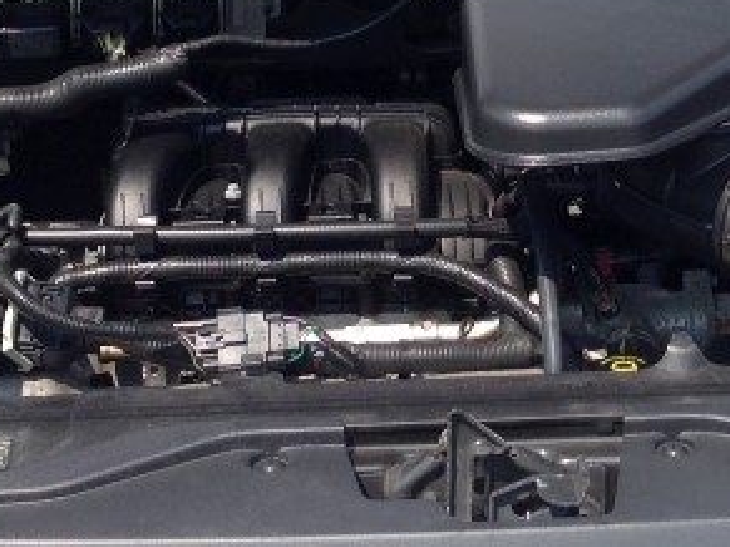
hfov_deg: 17.0
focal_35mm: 116
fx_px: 2445
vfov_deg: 12.5
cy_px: -73
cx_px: 449
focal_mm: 4.12
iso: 50
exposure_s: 1/602
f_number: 2.4
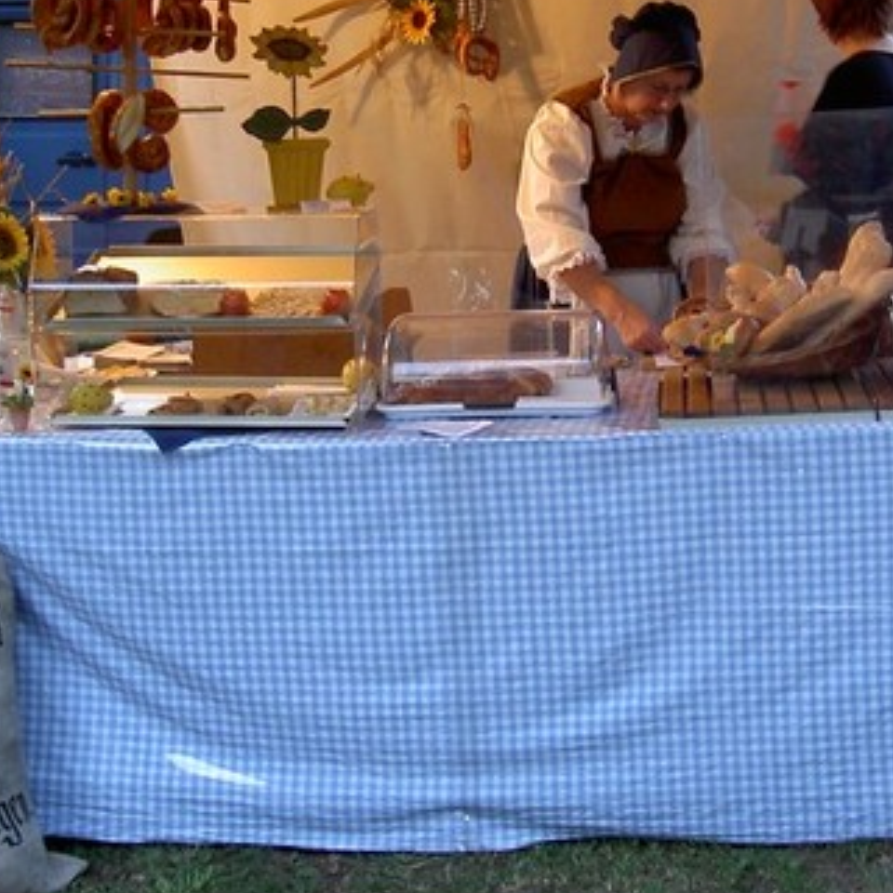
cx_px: 539
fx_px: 2014
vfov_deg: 24.8
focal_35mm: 69
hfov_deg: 25.0
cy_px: 268
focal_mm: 8
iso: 100
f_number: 2.8
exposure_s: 1/11.3
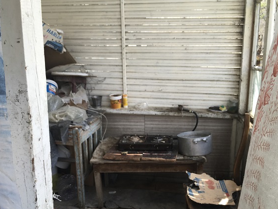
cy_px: 112
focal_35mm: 33
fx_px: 265
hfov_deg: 55.3
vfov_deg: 42.9
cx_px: 145
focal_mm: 4.15
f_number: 2.2
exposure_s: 1/195
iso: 25
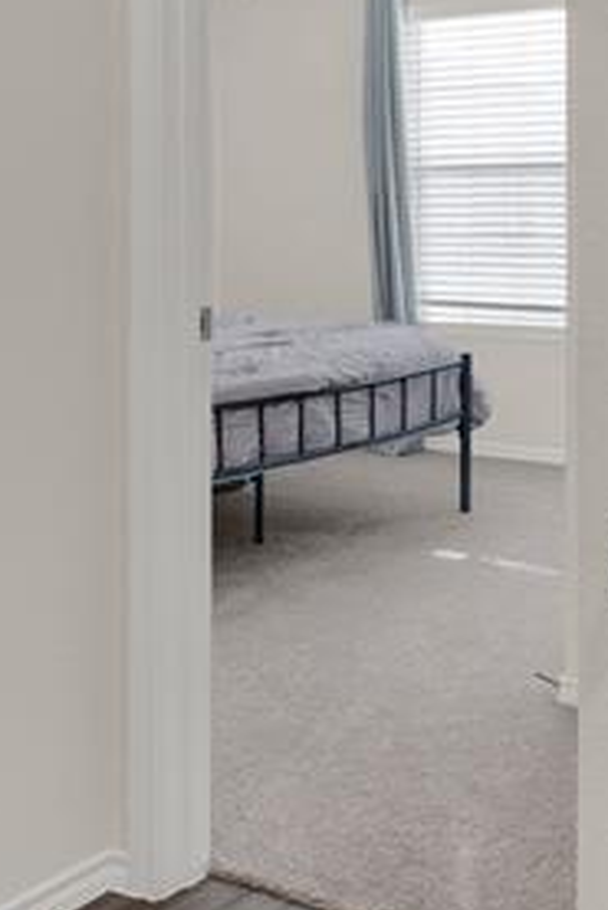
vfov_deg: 40.0
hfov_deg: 27.3
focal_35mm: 48
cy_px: 237
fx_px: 1214
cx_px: 526
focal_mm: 13
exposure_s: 1/20
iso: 500
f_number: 9
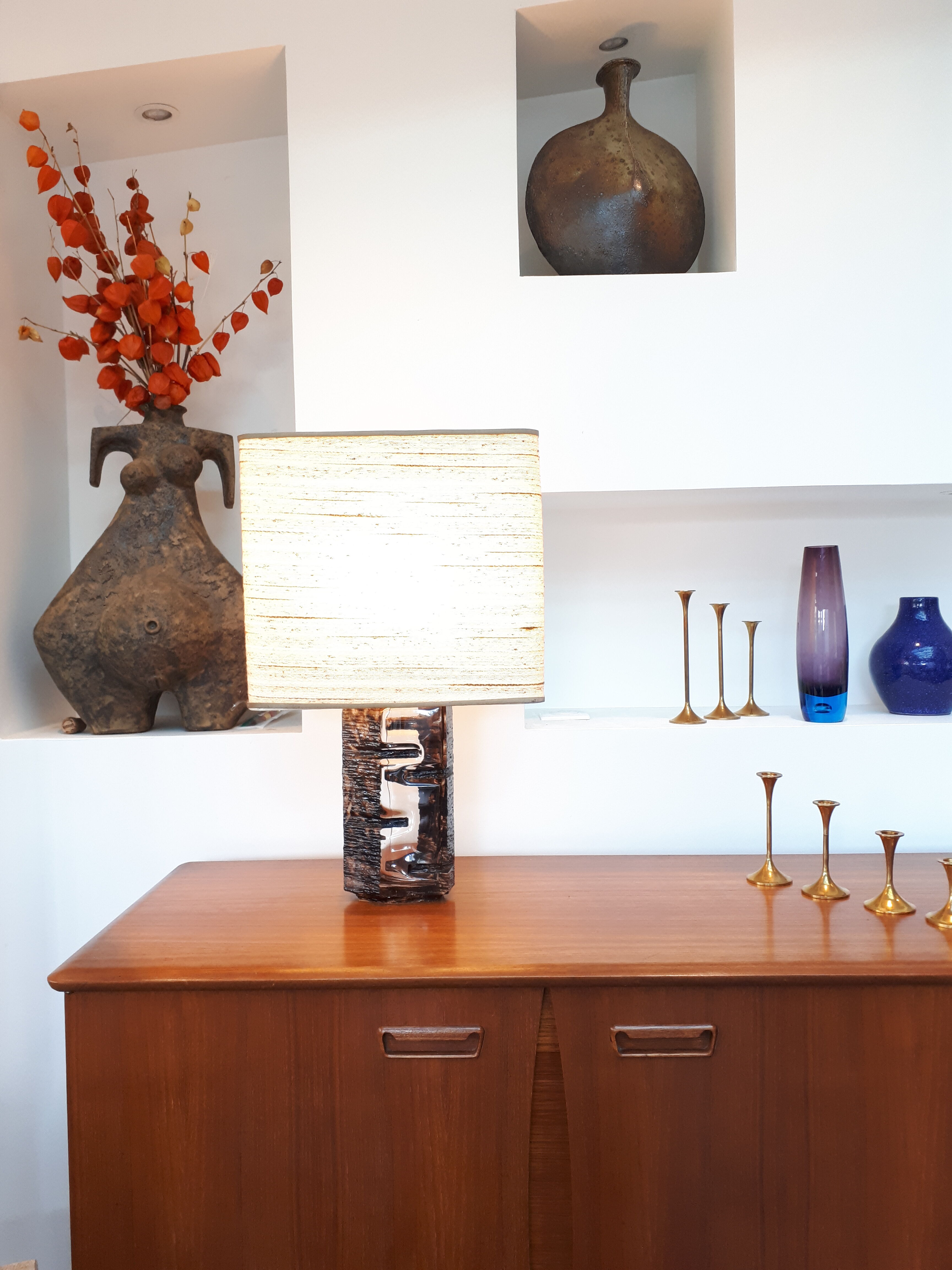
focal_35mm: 27
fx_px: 990
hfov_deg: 51.4
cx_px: 476
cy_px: 635
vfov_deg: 65.3
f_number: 1.9
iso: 100
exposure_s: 1/33
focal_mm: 3.6
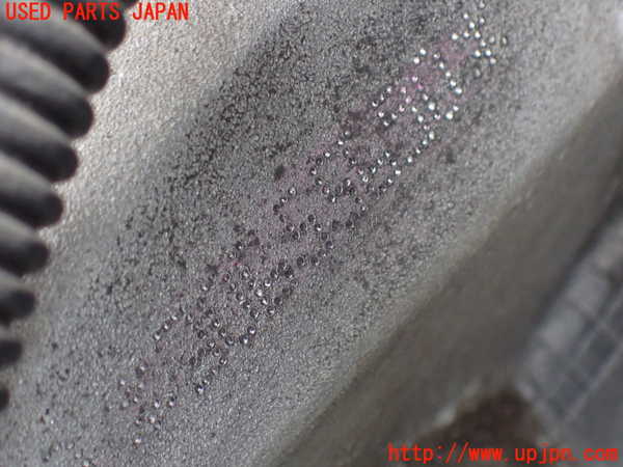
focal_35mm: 100
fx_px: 1800
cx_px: 312
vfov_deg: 14.8
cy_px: 234
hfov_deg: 19.6
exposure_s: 1/100
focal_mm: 18
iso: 1000
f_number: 4.9
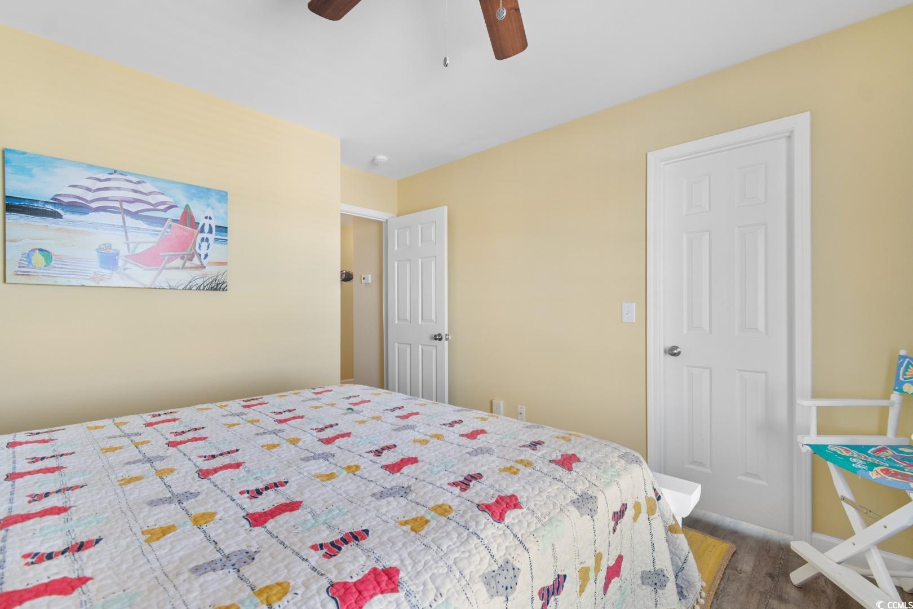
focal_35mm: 15
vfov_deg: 77.3
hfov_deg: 100.4
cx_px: 456
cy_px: 304
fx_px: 380
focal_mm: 10
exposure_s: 1/40
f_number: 4.5
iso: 100
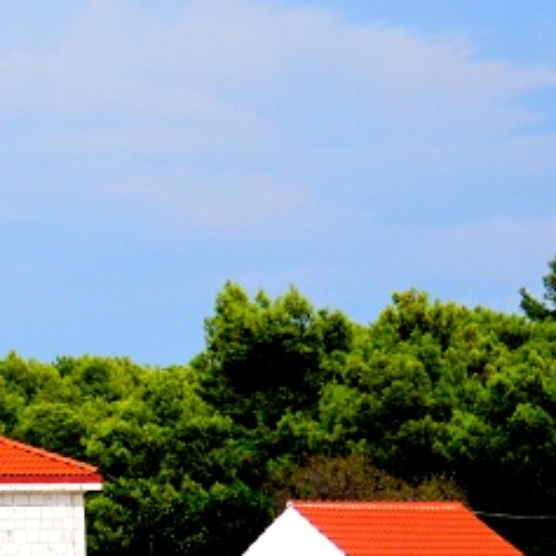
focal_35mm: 375
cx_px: -529
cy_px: 484
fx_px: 6815
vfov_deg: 4.7
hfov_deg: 4.6
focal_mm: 70
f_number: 4.5
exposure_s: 1/8000
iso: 1400
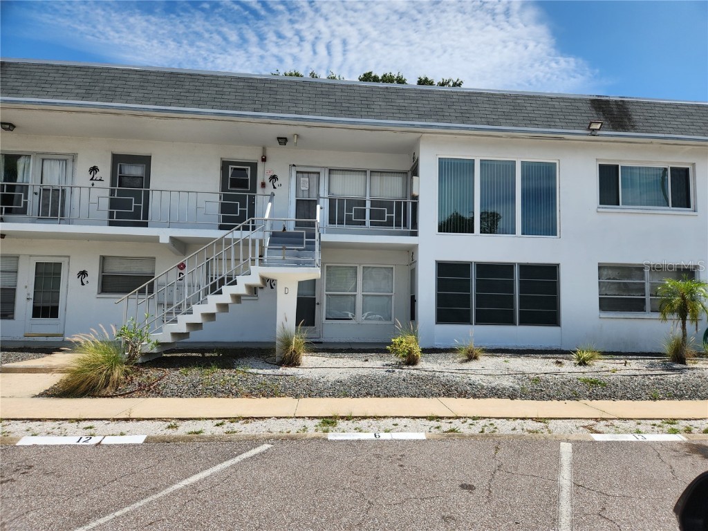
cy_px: 266
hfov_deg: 73.9
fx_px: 470
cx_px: 354
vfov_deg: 58.9
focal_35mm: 23
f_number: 1.8
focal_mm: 5.4
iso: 20
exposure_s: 1/2210
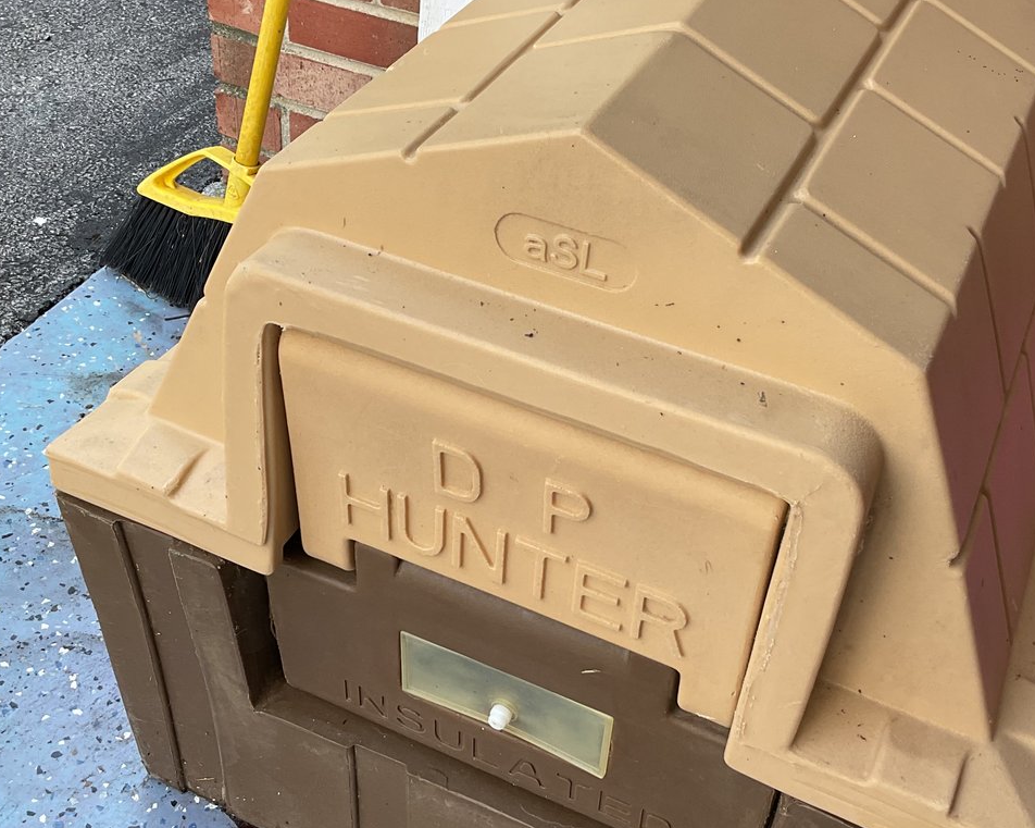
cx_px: 515
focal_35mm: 45
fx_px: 1378
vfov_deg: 33.4
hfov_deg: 41.2
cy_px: 421
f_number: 1.8
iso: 16
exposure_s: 1/214
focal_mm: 3
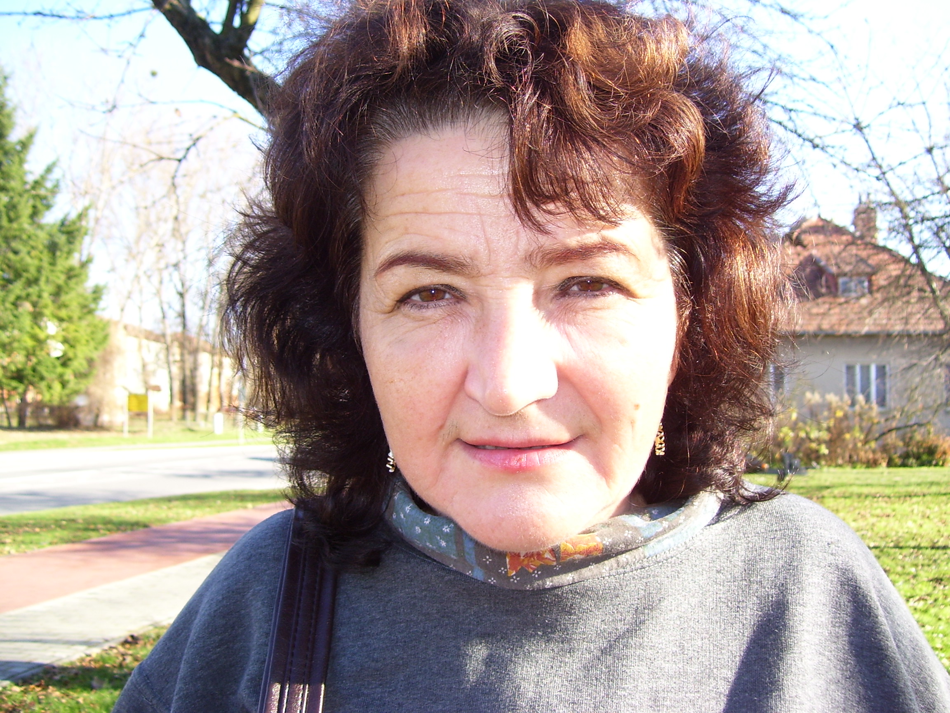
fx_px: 988
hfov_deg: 51.4
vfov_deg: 39.7
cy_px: 356
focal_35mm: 36
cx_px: 475
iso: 80
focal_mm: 6
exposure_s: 1/250
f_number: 2.7
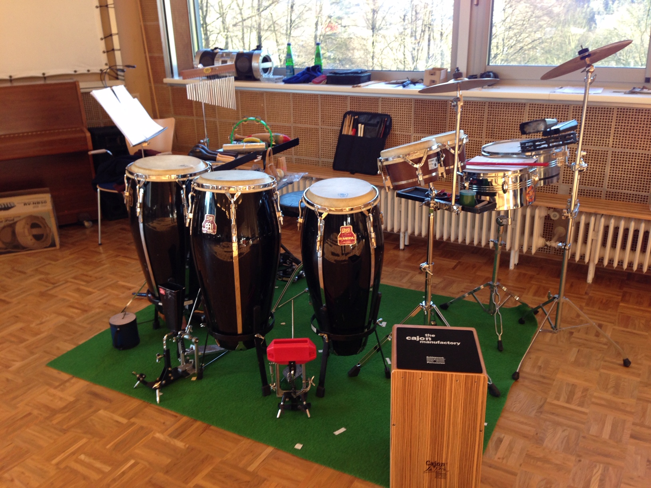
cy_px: 244
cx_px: 326
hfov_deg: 55.4
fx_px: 621
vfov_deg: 42.9
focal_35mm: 33
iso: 64
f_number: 2.4
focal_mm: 4.13
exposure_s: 1/40
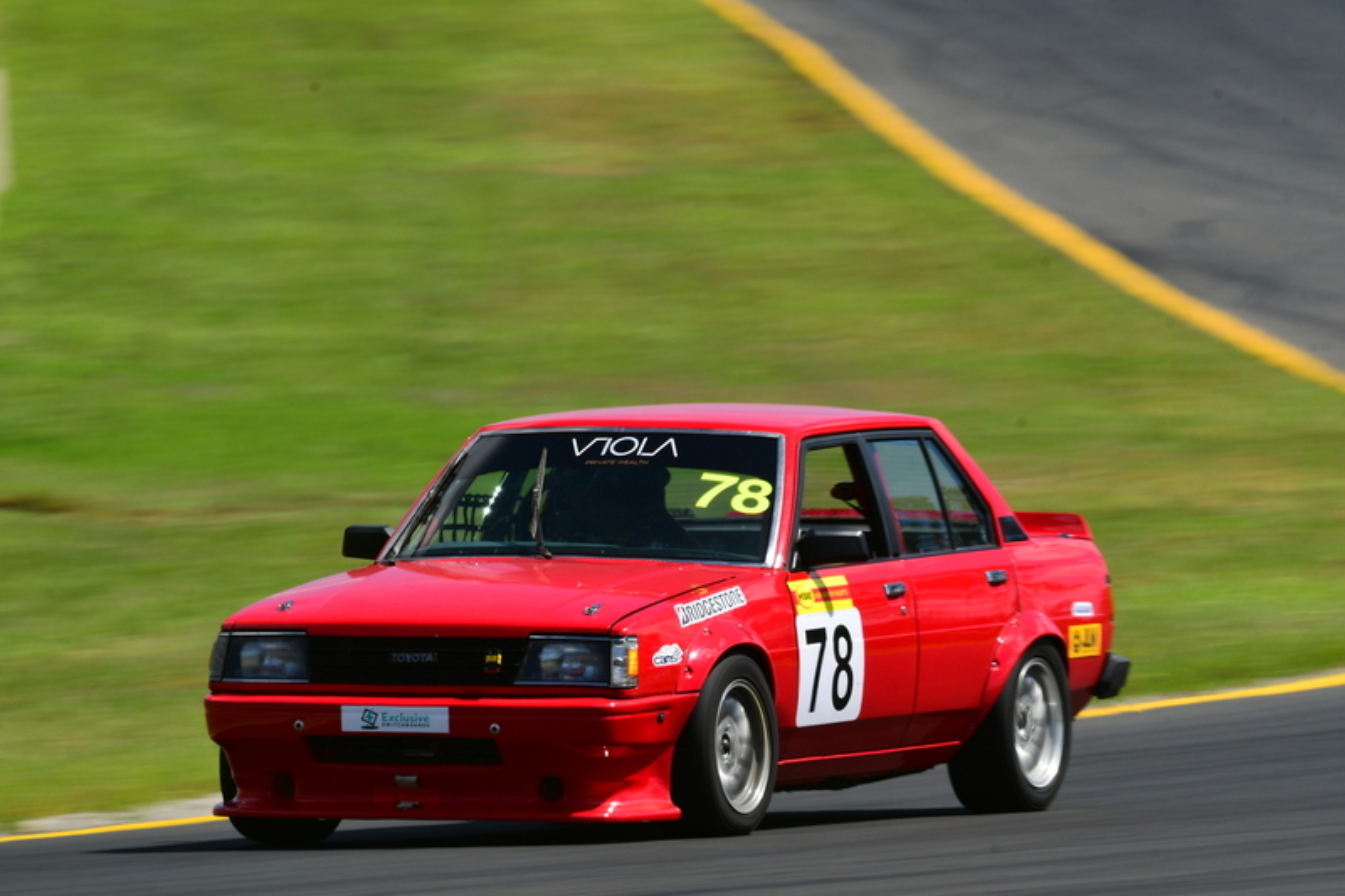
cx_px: 672
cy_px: 448
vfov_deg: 2.2
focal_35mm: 630
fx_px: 23531
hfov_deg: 3.3
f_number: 14
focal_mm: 420
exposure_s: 1/125
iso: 100
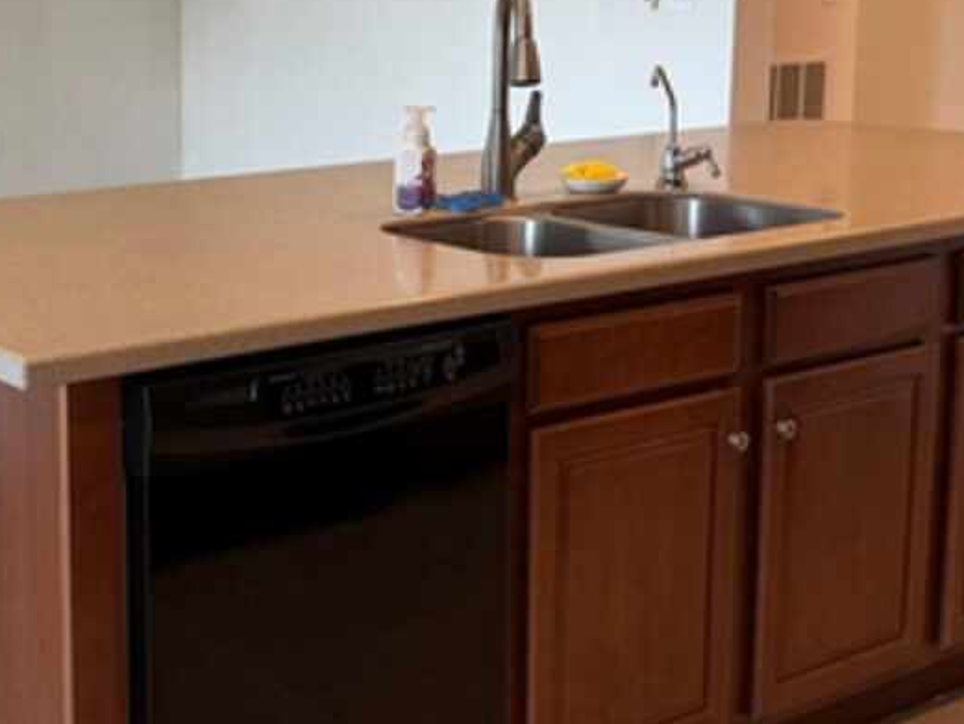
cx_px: 126
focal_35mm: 59
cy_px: 194
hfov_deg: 31.4
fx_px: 1643
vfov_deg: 24.6
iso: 100
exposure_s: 1/60
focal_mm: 6.76
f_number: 1.78
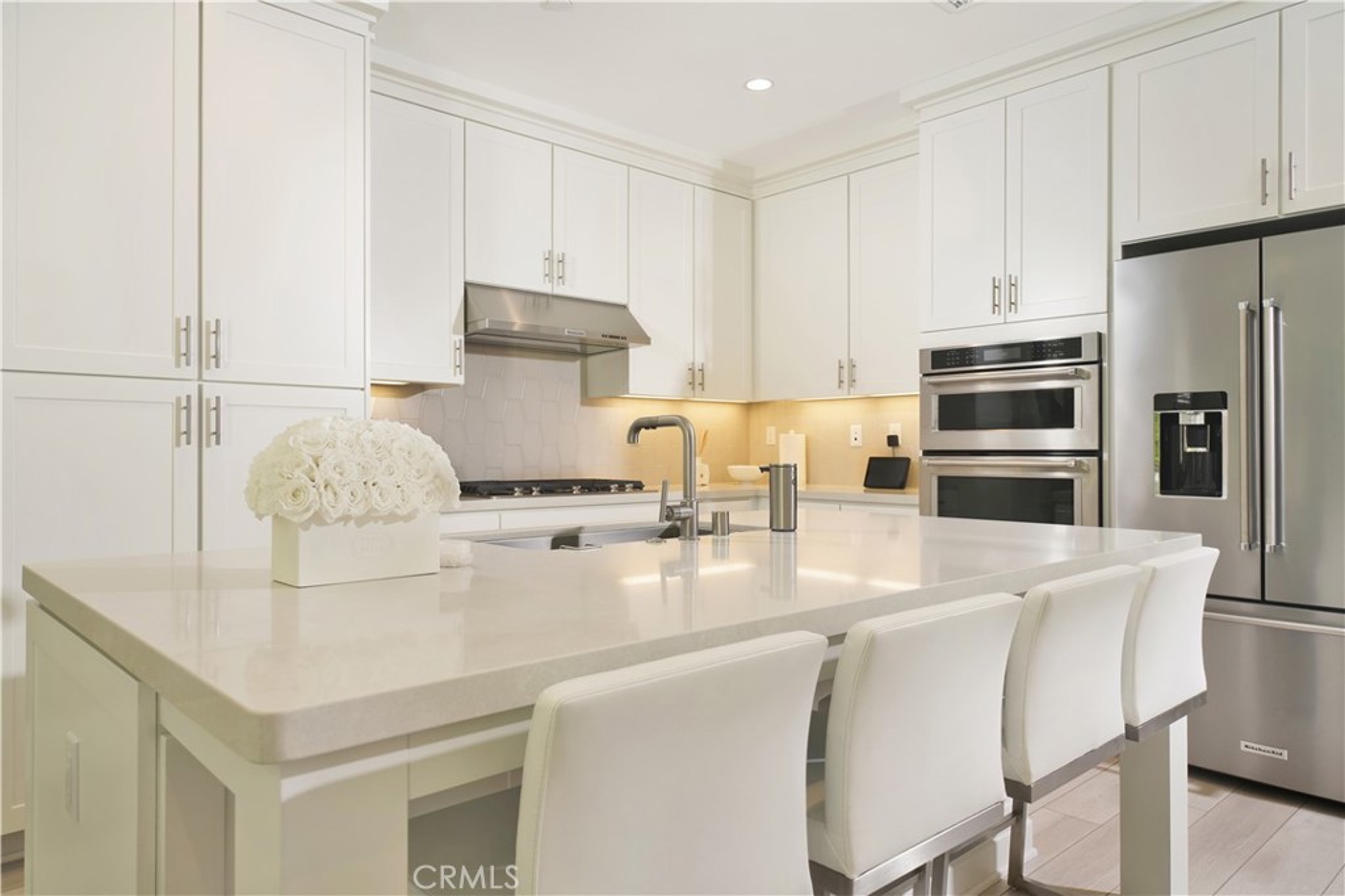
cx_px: 672
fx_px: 896
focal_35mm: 24
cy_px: 448
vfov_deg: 53.1
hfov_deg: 73.8
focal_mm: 24
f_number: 7.1
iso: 400
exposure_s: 1/50
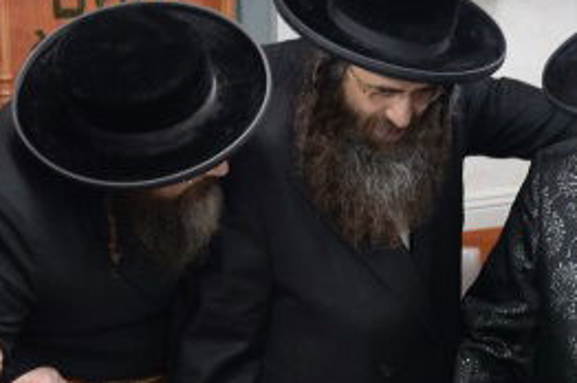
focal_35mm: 137
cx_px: 566
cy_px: 142
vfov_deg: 10.0
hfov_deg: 14.8
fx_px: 2193
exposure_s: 1/60
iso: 1250
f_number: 4
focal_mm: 35
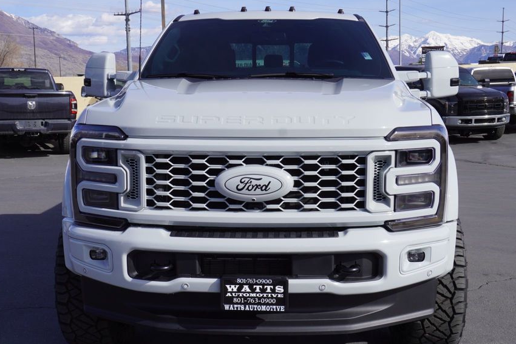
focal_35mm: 47
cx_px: 257
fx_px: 674
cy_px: 190
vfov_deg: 28.6
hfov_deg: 41.9
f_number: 11
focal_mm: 26
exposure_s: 1/160
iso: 100
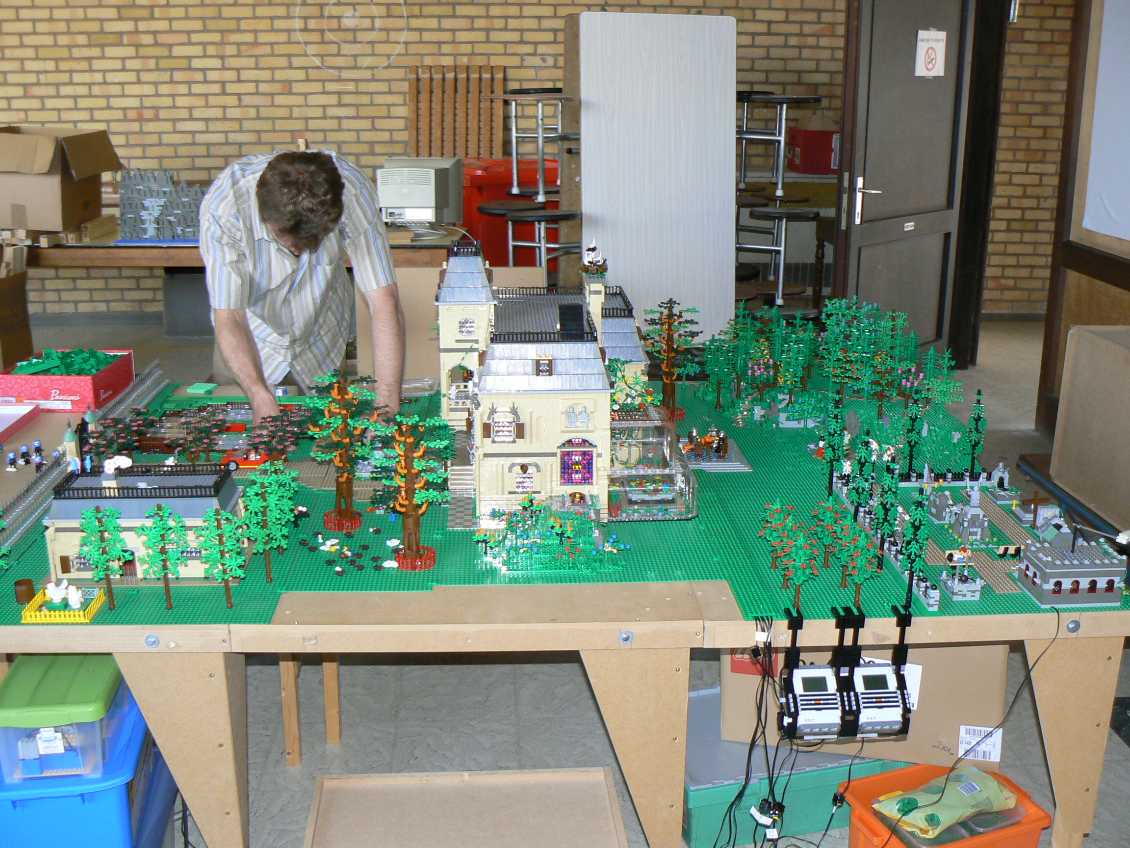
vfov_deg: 39.7
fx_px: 1175
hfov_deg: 51.4
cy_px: 424
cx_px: 565
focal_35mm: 36
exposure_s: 1/25
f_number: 2.8
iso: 125
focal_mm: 6
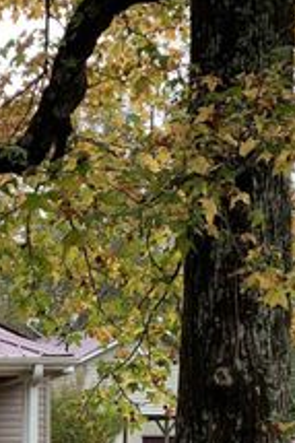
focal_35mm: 84
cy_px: 516
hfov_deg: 14.6
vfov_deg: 22.5
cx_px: -200
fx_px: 1034
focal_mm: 4.25
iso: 50
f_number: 1.8
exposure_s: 1/121
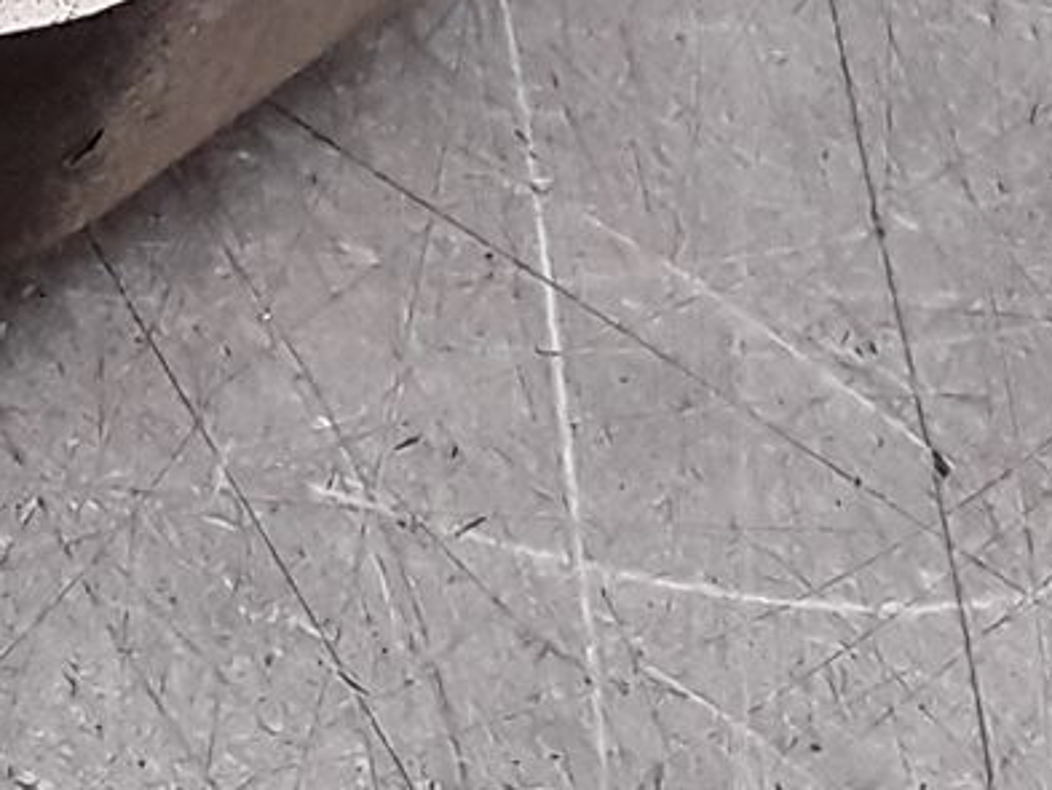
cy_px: 276
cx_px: -1245
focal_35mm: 146
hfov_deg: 11.7
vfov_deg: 10.2
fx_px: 4438
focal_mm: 2.91
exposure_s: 1/185
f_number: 1.9
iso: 100
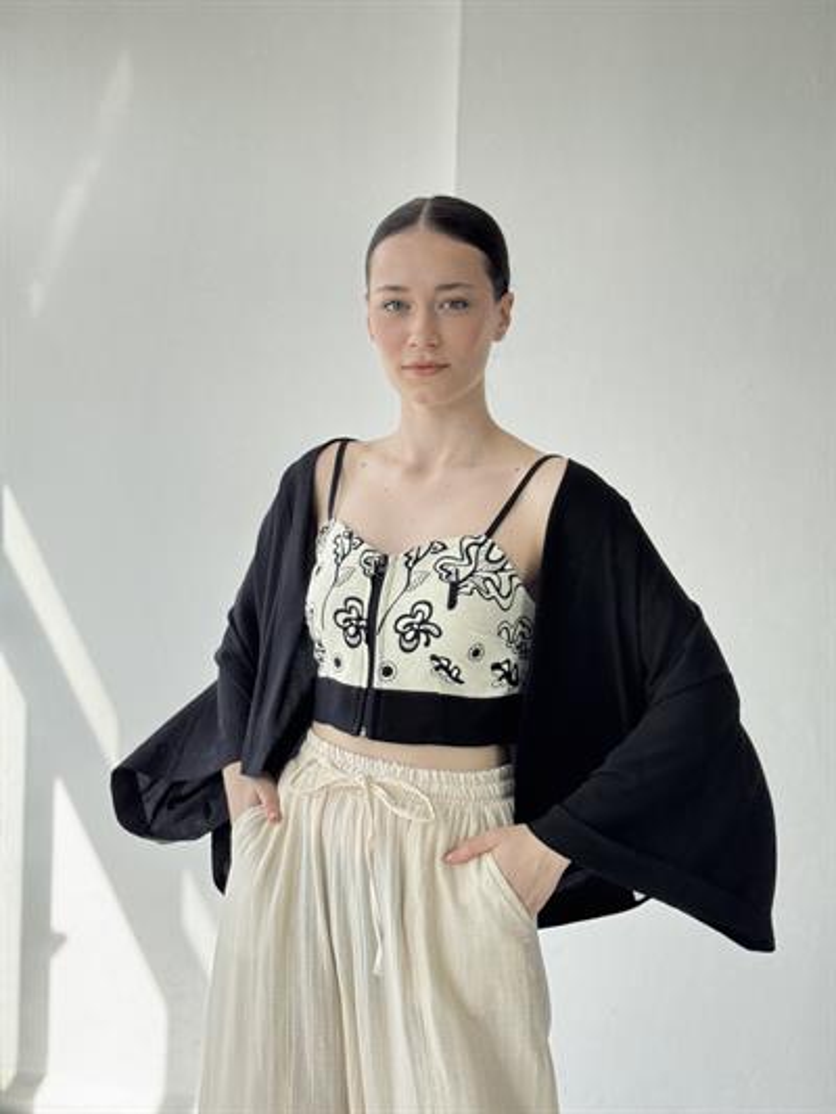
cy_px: 557
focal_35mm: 48
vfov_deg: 39.6
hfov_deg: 30.3
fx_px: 1545
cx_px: 418
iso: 64
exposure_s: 1/568
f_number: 1.78
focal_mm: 6.76
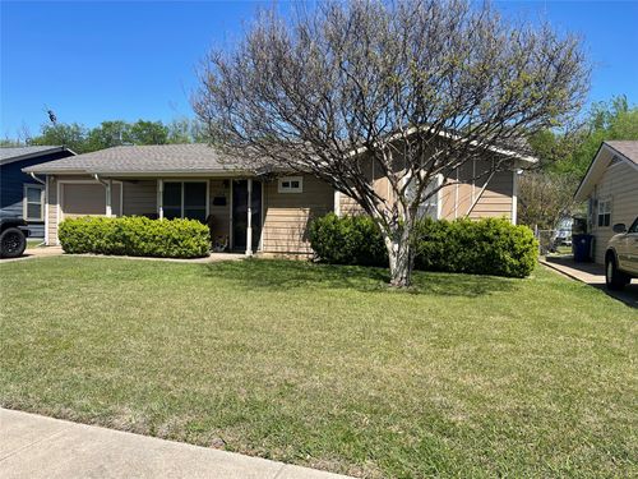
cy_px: 240
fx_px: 461
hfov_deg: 69.4
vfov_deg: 54.9
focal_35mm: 25
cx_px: 319
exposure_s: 1/2660
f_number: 1.6
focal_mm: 5.1
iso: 32
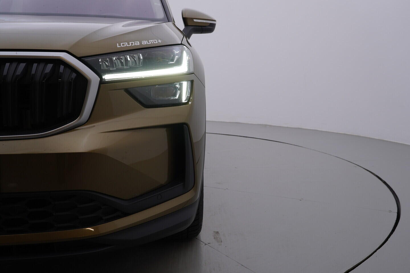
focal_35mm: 36
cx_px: 205
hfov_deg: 53.1
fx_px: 410
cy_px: 136
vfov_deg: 36.9
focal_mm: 24
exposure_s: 1/100
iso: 125
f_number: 4.5
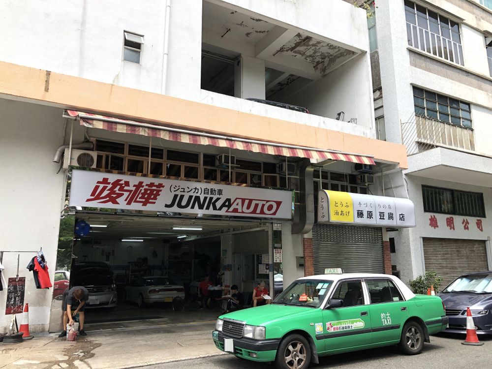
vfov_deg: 49.7
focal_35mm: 28
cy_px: 184
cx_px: 246
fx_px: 398
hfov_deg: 63.4
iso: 20
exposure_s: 1/684
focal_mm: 3.99
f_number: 1.8
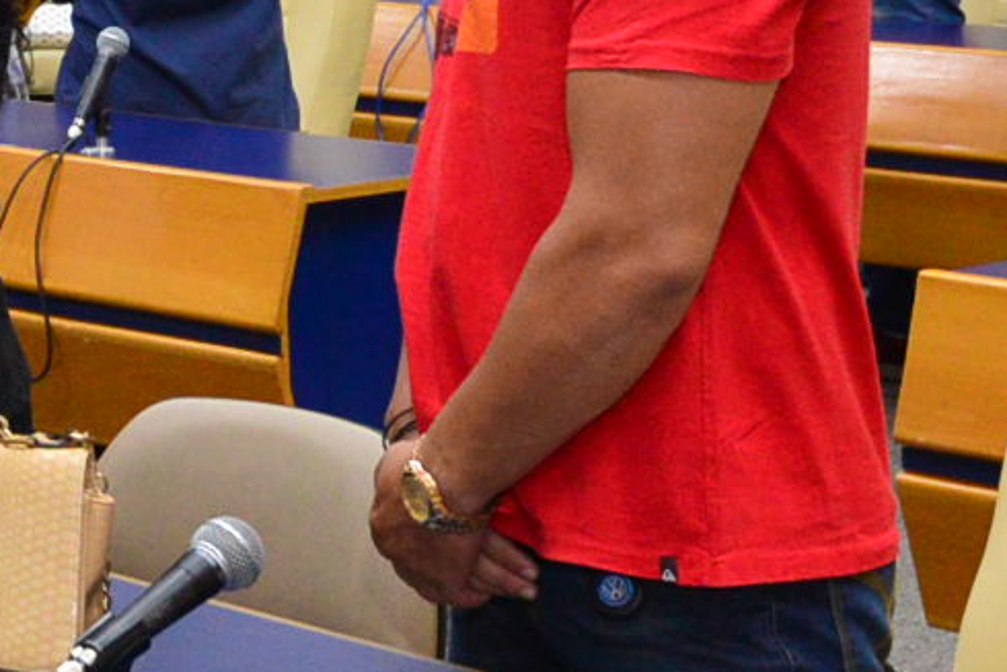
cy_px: -442
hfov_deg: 14.5
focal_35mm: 129
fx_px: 3609
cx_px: -606
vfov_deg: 10.2
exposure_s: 1/100
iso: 2500
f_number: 5
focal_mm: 21
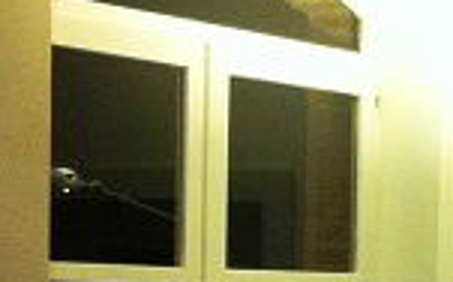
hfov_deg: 13.0
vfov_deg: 8.0
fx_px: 1961
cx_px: 489
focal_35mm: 159
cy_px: 450
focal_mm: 3.85
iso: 320
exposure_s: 1/15
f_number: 2.8
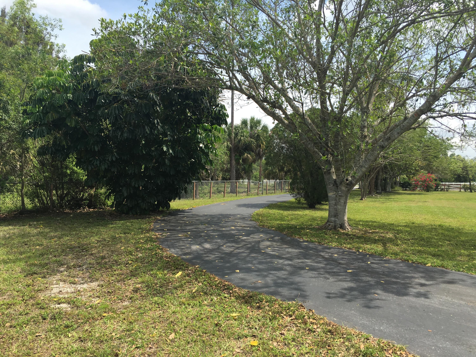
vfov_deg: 48.2
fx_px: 399
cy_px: 178
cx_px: 238
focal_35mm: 29
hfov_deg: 61.7
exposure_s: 1/938
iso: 25
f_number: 2.2
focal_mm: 4.15
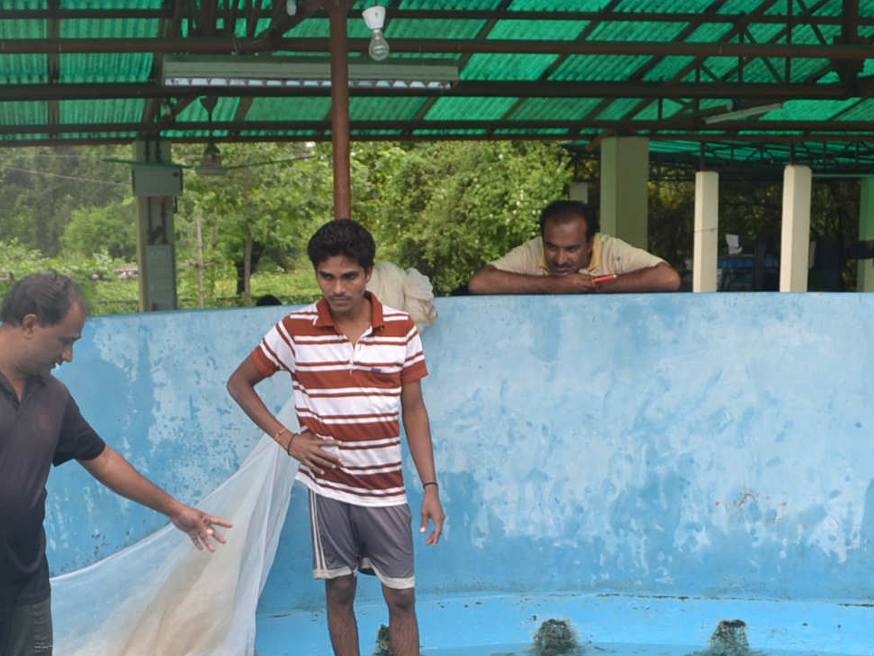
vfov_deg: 22.7
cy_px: 654
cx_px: 360
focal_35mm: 62
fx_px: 1566
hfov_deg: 31.1
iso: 100
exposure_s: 1/125
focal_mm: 18
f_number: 5.6
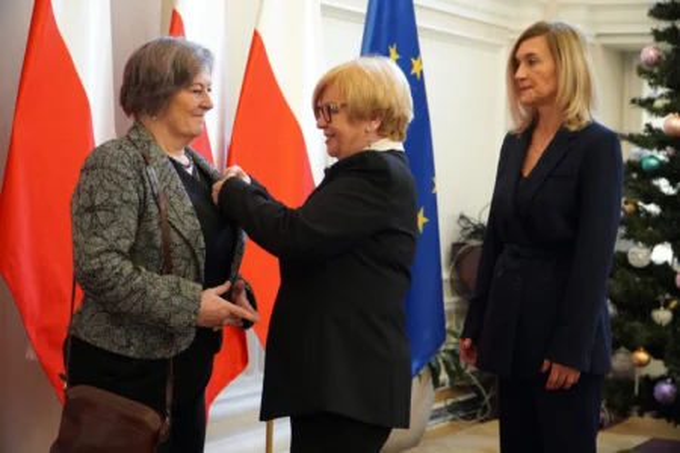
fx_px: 1218
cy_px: 226
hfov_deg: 31.2
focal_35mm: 64
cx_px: 340
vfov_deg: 21.1
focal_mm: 43
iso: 4000
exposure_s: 1/160
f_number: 4
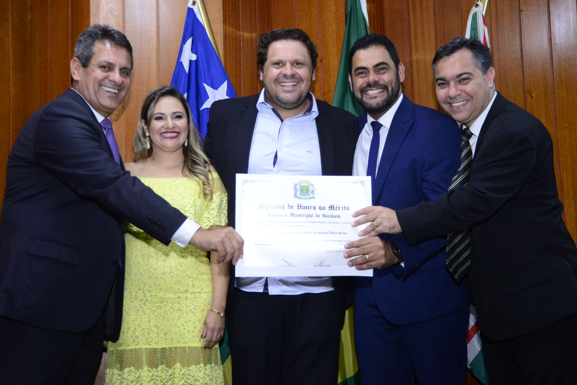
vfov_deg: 27.0
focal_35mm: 50
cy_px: 192
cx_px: 288
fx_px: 802
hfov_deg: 39.6
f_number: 4.8
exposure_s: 1/125
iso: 2500
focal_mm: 50
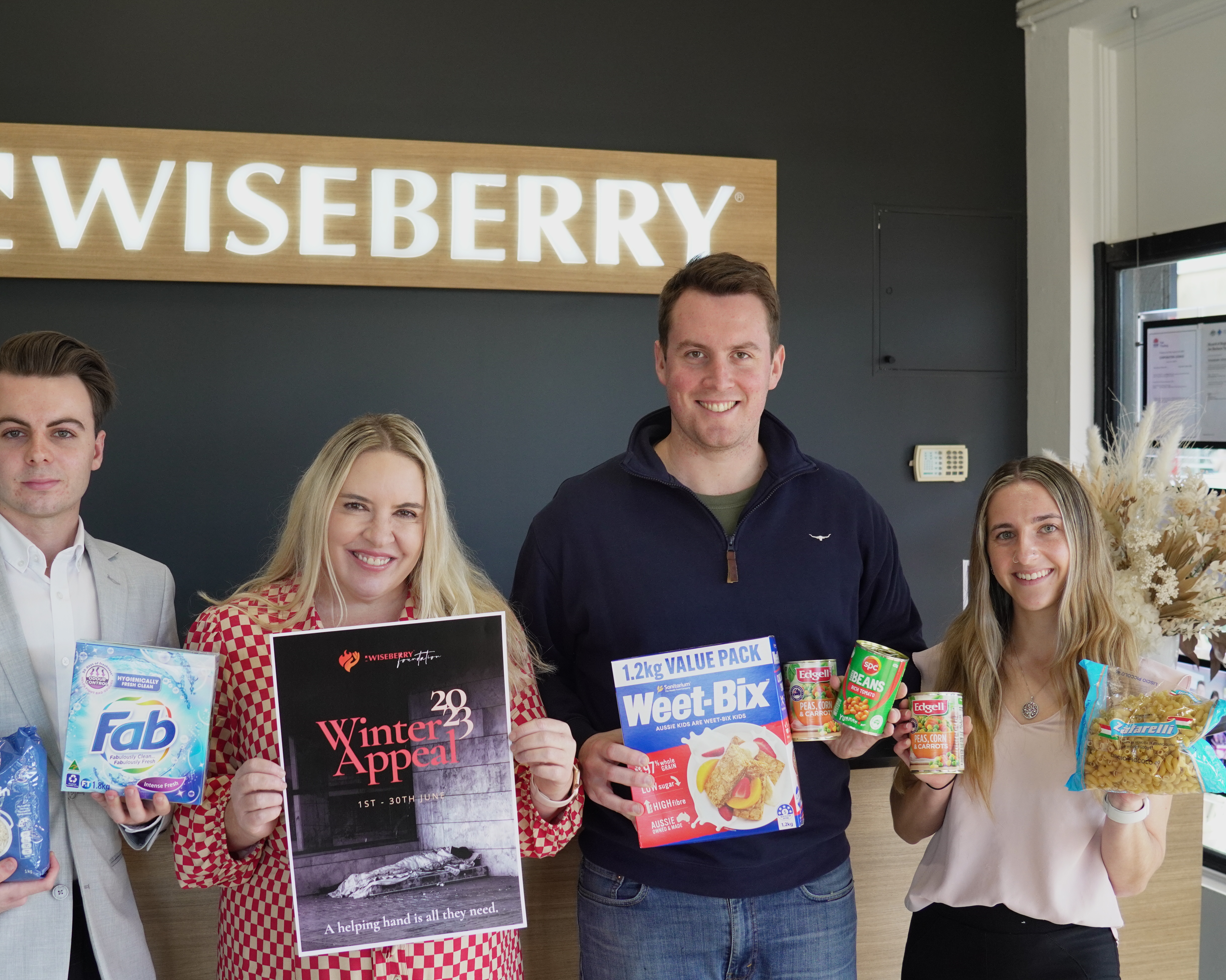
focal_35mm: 41
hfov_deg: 44.5
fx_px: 1488
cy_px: 492
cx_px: 483
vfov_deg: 36.5
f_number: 4
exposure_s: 1/200
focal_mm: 24
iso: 800
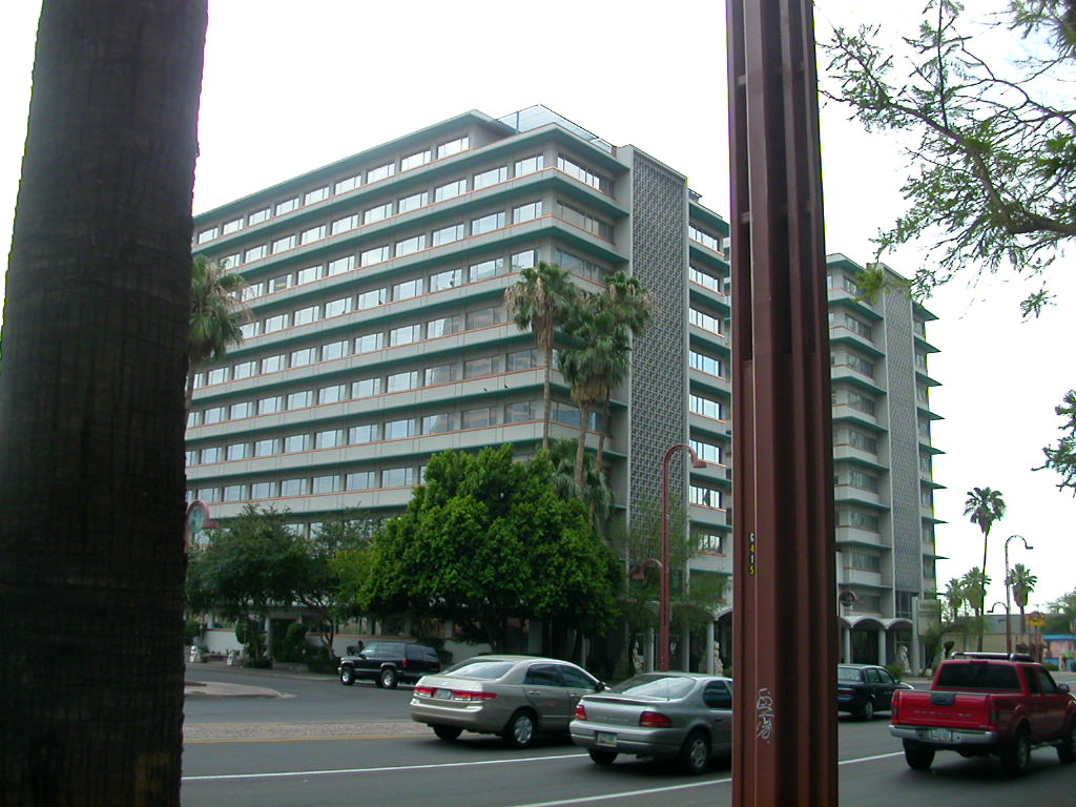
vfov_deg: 38.7
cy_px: 404
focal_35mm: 37
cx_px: 538
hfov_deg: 50.1
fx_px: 1150
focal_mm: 5.6
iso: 100
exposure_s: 1/345
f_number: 2.7
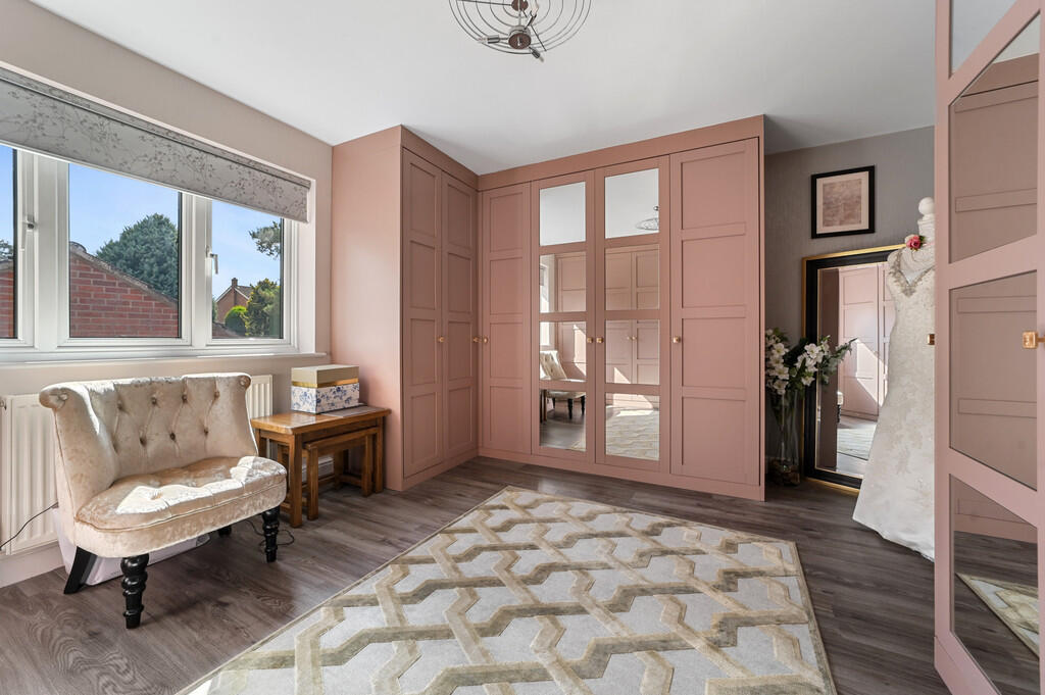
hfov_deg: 104.3
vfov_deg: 81.1
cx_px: 522
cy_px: 348
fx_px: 406
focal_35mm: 14
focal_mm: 14
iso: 400
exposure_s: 1/15
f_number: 8
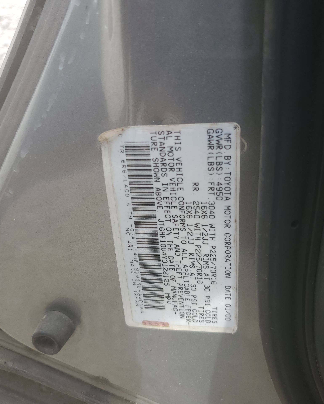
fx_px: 336
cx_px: 158
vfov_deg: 62.2
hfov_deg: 51.5
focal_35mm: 28
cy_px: 206
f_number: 1.5
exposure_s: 1/526
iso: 50
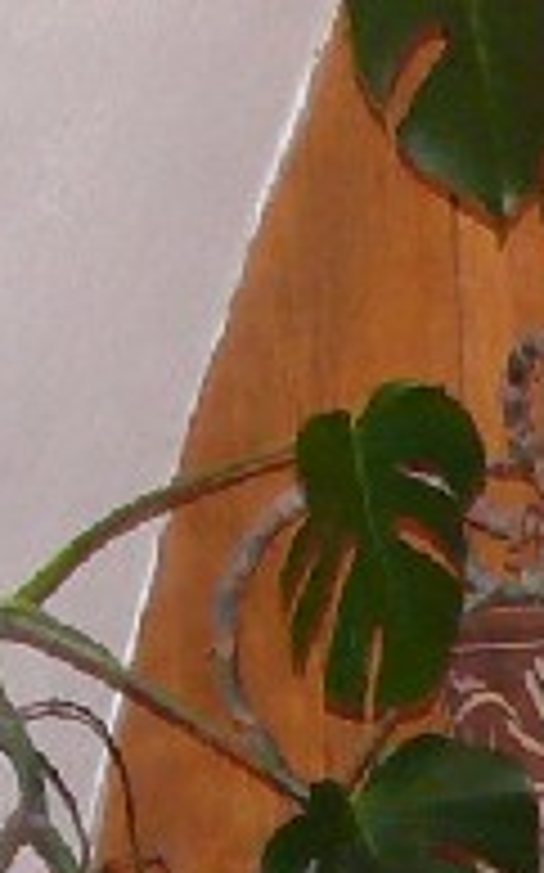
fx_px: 11712
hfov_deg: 2.7
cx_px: 634
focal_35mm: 493
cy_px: 945
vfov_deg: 4.3
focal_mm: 11.4
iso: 200
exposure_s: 1/30
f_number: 3.2
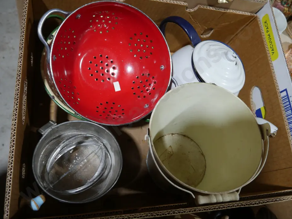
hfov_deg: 58.3
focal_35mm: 31
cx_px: 151
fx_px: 262
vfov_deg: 45.5
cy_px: 103
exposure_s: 1/80
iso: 200
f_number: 3.5
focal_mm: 14
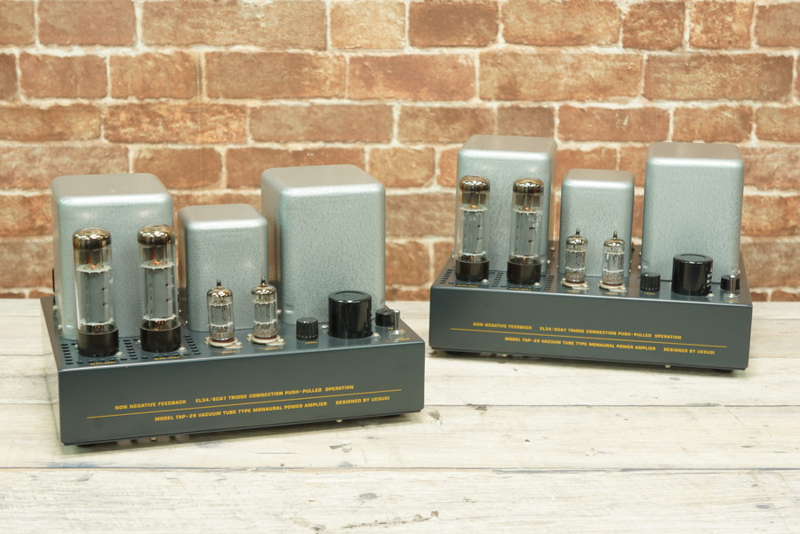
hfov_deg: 32.9
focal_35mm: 61
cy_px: 267
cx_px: 400
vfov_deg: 22.3
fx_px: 1356
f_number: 5.6
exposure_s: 1/8
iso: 200
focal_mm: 41
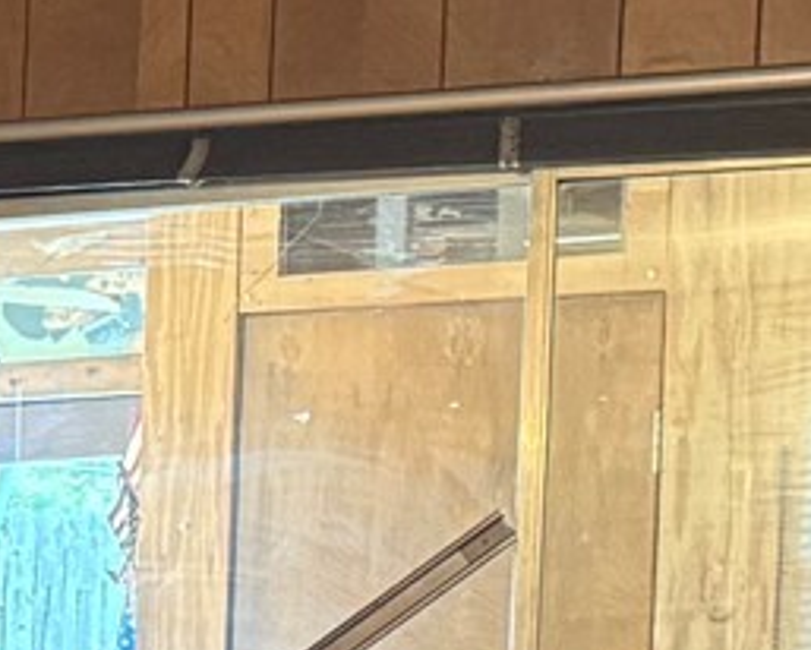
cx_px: -1000
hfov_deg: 9.9
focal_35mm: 175
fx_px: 4204
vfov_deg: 8.4
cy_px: 1303
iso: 640
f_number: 1.78
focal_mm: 6.76
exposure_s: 1/40
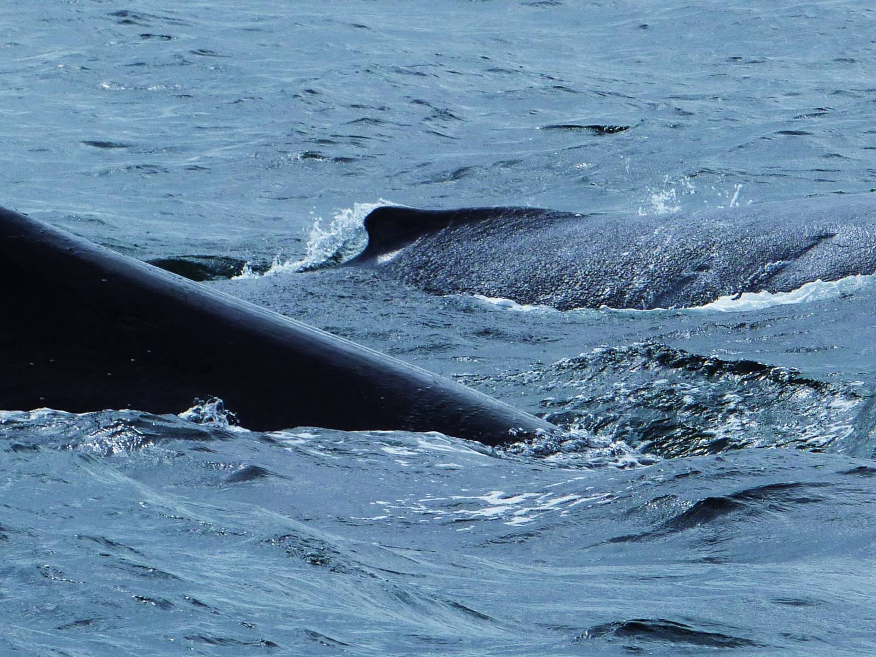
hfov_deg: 6.0
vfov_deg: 4.5
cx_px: 438
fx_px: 8300
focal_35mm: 328
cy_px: 328
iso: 80
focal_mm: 29.9
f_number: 5.6
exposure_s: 1/640
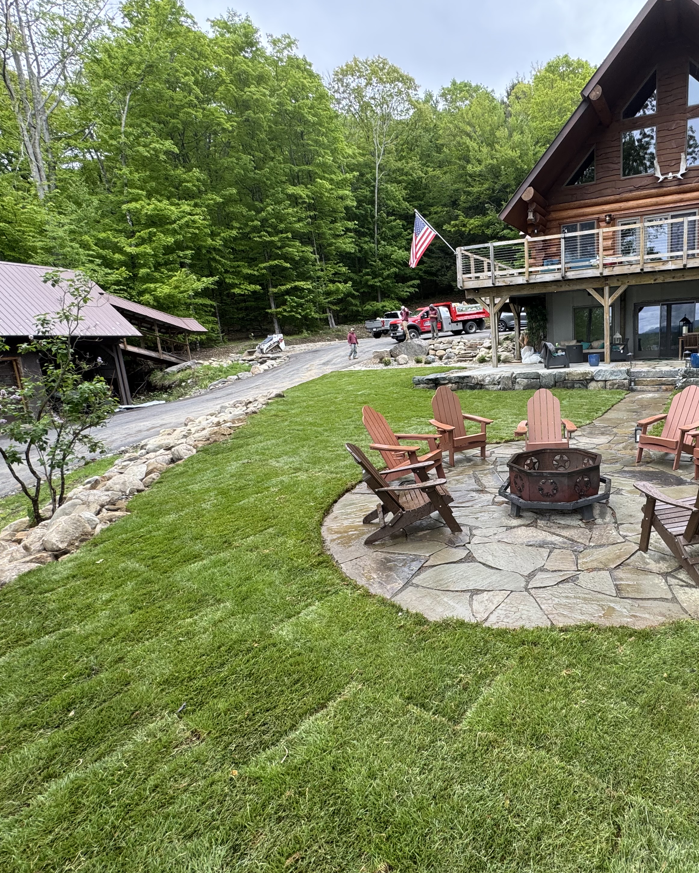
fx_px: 491
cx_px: 501
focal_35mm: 19
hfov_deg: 67.5
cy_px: 443
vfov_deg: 83.3
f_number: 2.2
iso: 40
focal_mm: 2.22
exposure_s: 1/116
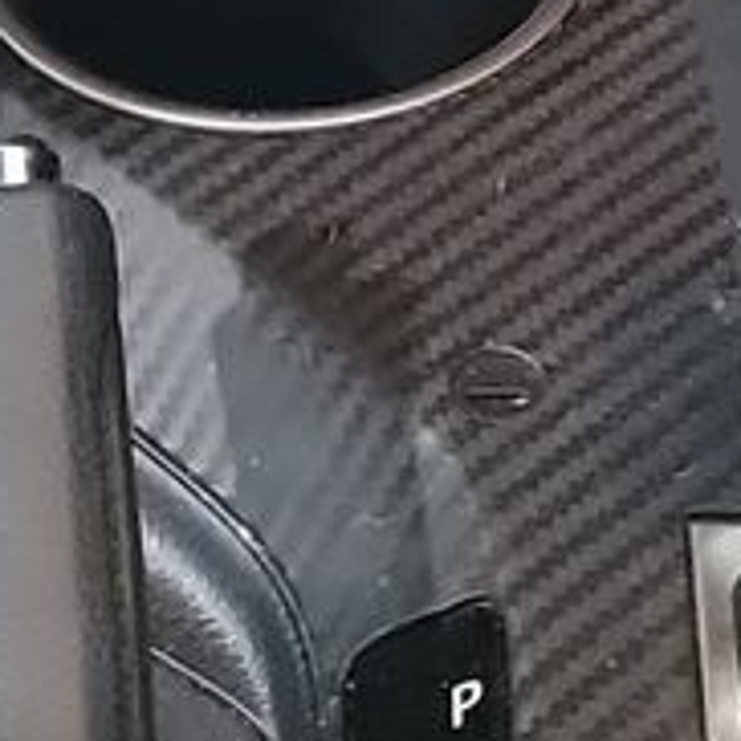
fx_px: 4529
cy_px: -1022
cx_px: 301
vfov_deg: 8.6
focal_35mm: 187
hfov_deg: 9.4
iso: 1334
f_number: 1.8
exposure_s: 1/14
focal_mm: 6.7
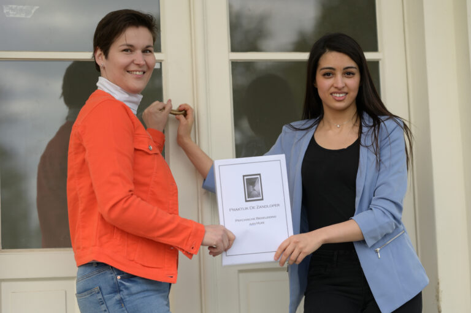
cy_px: 156
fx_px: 1111
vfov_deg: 16.1
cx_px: 236
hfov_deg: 23.9
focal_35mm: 85
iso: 400
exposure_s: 1/3200
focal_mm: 85
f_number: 2.5
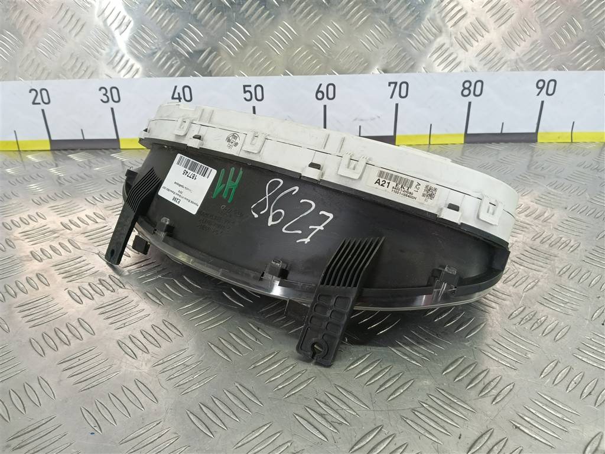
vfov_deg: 51.4
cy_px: 227
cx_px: 302
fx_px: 472
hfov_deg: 65.3
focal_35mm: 27
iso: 107
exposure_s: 1/50
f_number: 1.6
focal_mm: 4.11
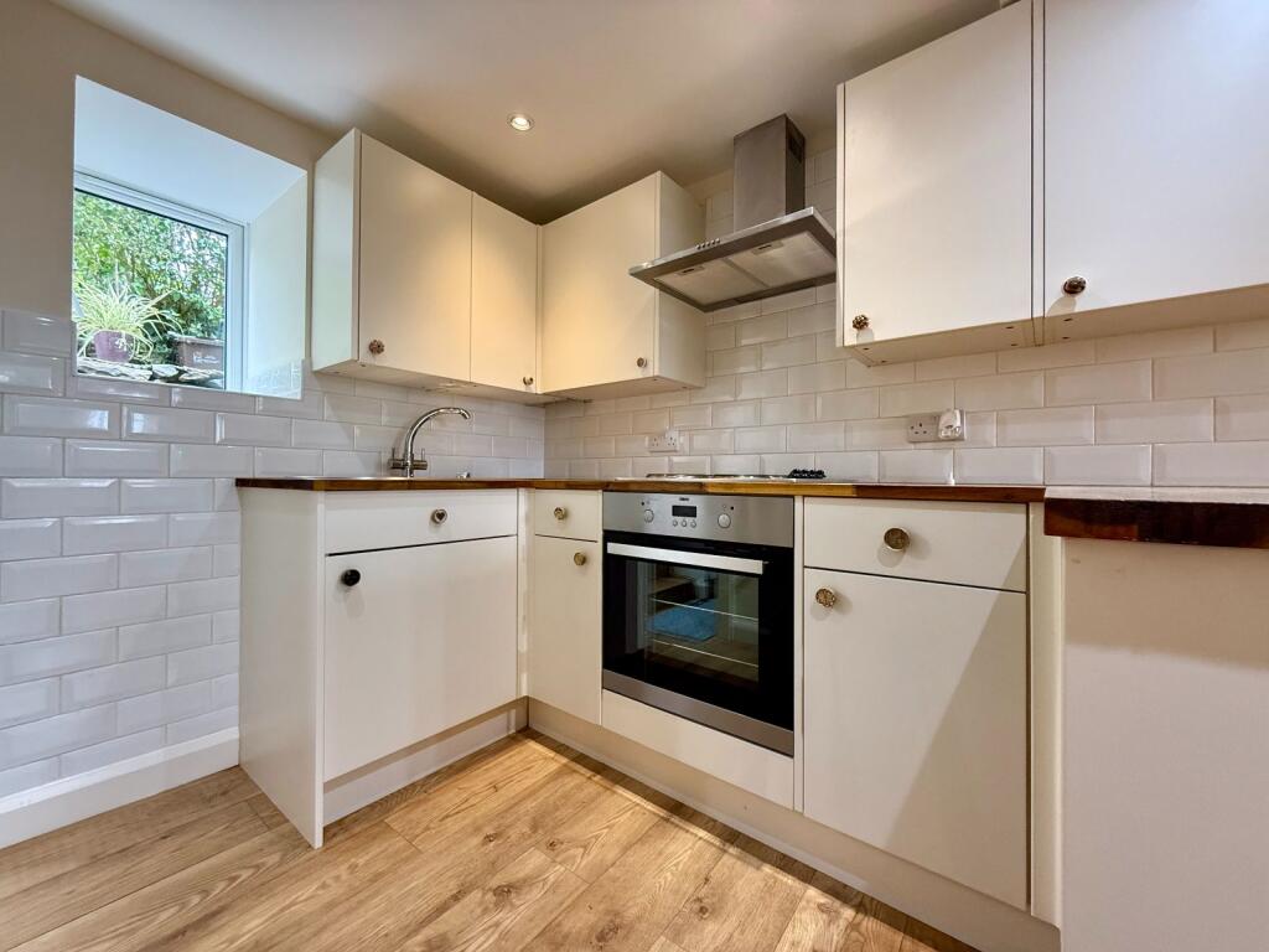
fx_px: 513
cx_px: 634
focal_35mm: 14
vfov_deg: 85.7
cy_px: 476
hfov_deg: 102.1
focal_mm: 2.22
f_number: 2.2
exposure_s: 1/99
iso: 200
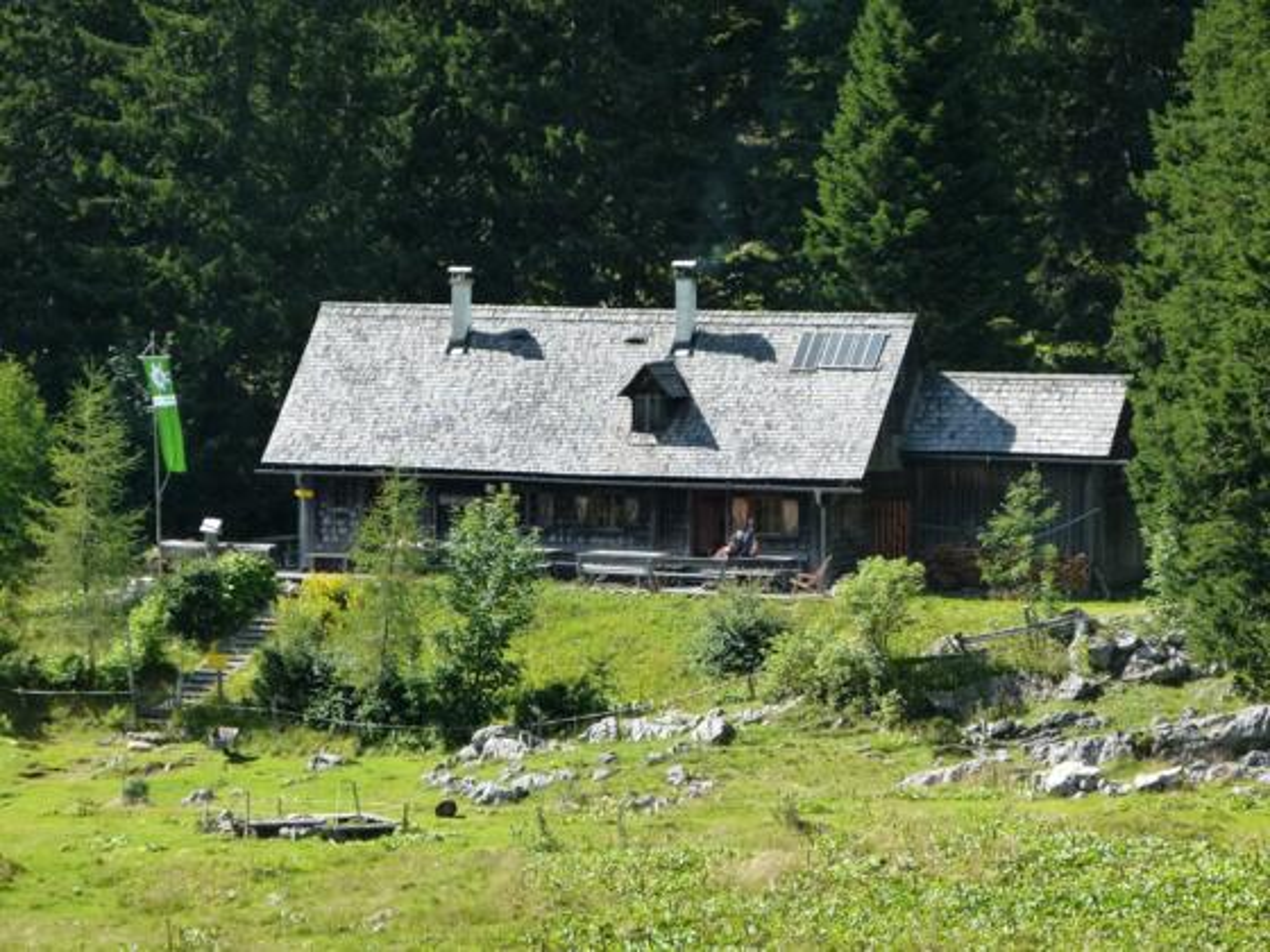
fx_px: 7338
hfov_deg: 9.9
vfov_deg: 7.4
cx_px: 635
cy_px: 476
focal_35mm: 200
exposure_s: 1/400
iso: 160
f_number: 4
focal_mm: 35.9
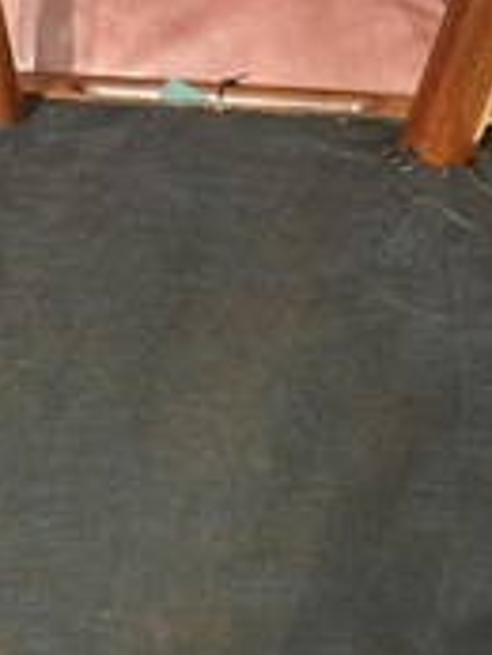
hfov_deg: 23.9
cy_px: 541
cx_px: 72
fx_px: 1136
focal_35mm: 60
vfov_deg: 31.2
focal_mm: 5.7
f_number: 1.5
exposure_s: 1/60
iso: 200
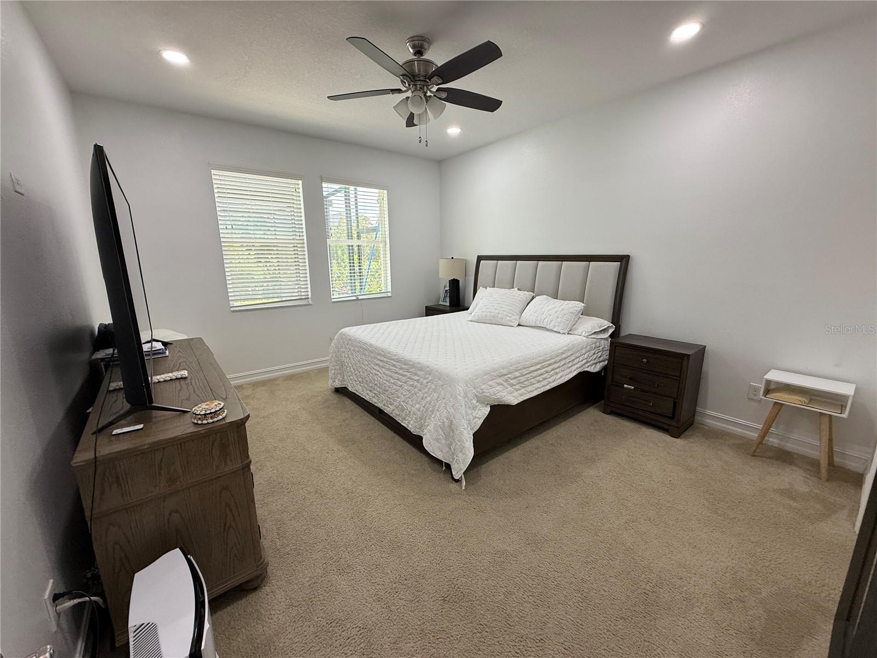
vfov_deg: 85.7
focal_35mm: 14
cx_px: 438
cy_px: 329
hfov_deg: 102.1
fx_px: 355
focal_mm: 2.22
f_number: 2.2
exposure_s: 1/120
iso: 125
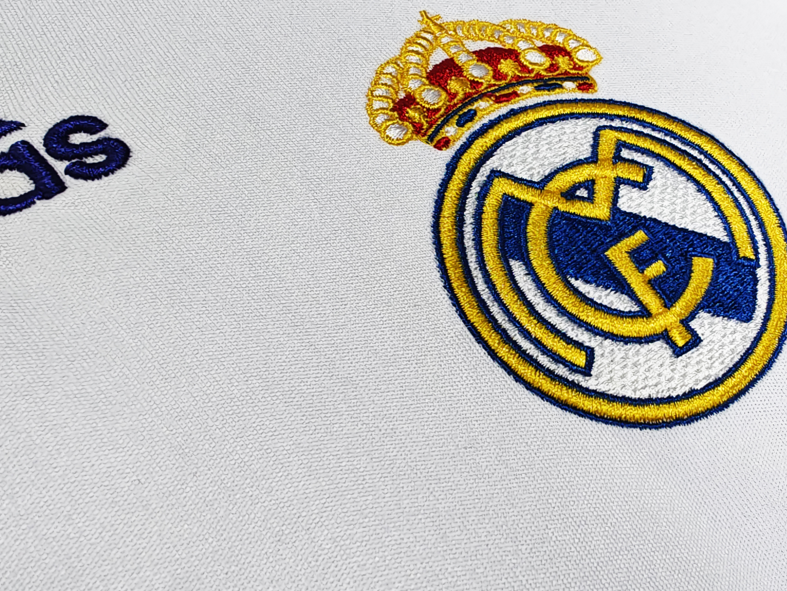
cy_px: 228
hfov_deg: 48.8
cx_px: 556
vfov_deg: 38.5
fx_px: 841
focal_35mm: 37
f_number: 2.2
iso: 199
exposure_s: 1/100
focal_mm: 2.59
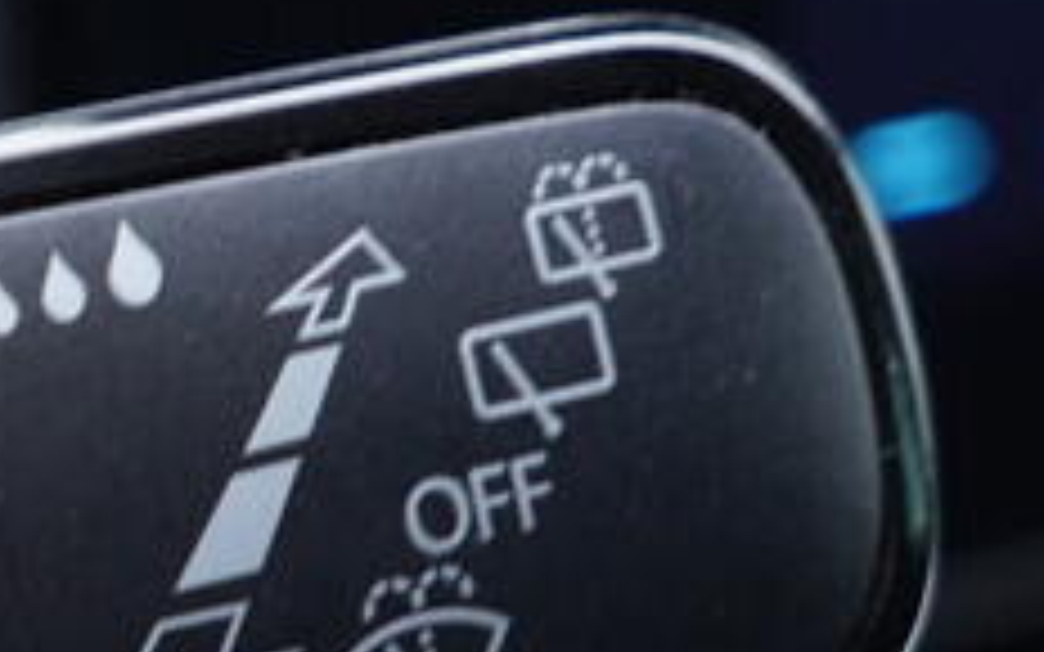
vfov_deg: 8.1
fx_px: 4609
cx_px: -176
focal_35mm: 162
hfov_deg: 12.6
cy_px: 317
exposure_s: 1/40
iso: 320
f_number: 2.8
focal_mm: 24
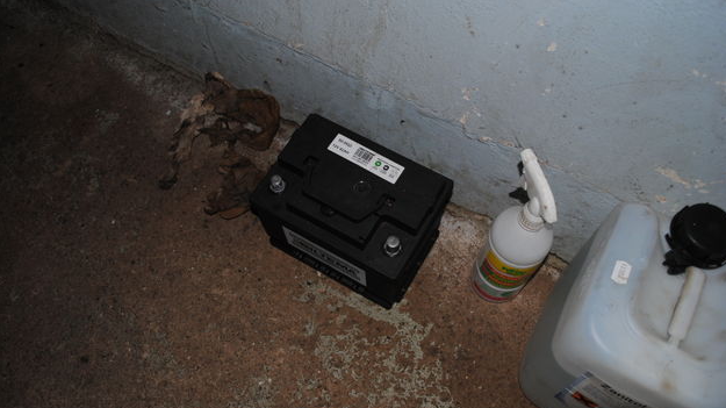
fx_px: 558
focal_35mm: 29
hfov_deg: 66.1
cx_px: 368
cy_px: 219
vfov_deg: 40.1
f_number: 3.5
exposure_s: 1/60
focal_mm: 18
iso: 200
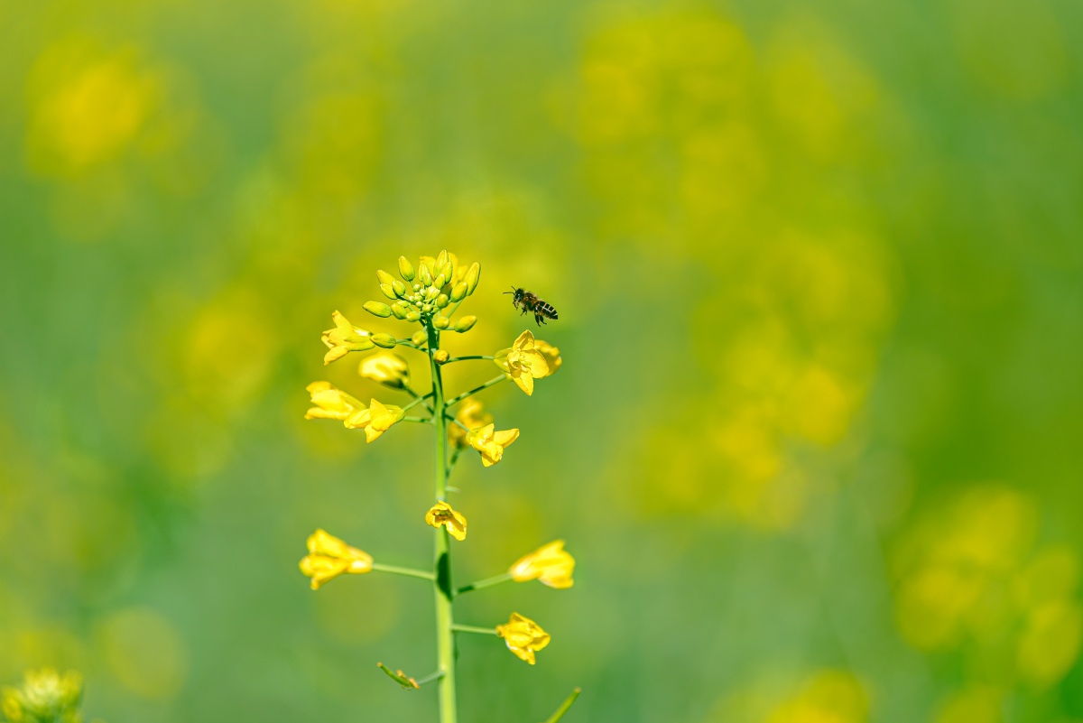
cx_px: 542
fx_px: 4514
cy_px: 362
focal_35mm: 150
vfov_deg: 9.2
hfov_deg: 13.7
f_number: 2.8
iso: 100
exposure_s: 1/1600
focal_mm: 150
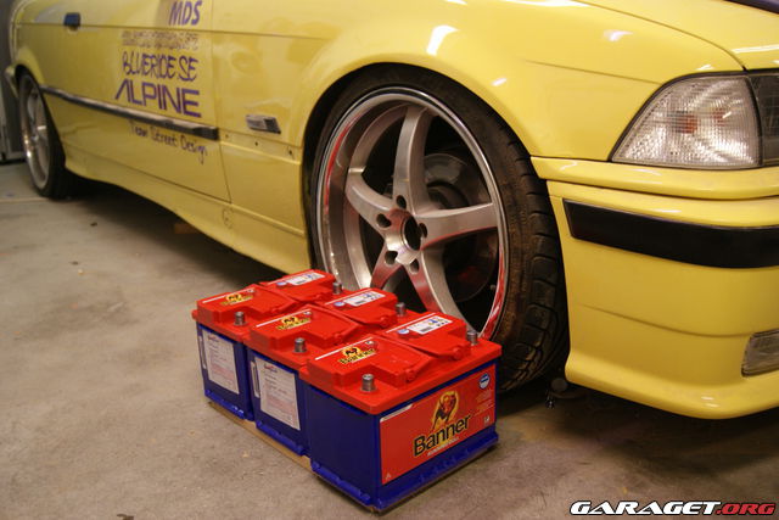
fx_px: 714
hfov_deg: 57.2
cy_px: 260
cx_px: 390
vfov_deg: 40.0
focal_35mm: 33
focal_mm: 22
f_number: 4
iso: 400
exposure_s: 1/8
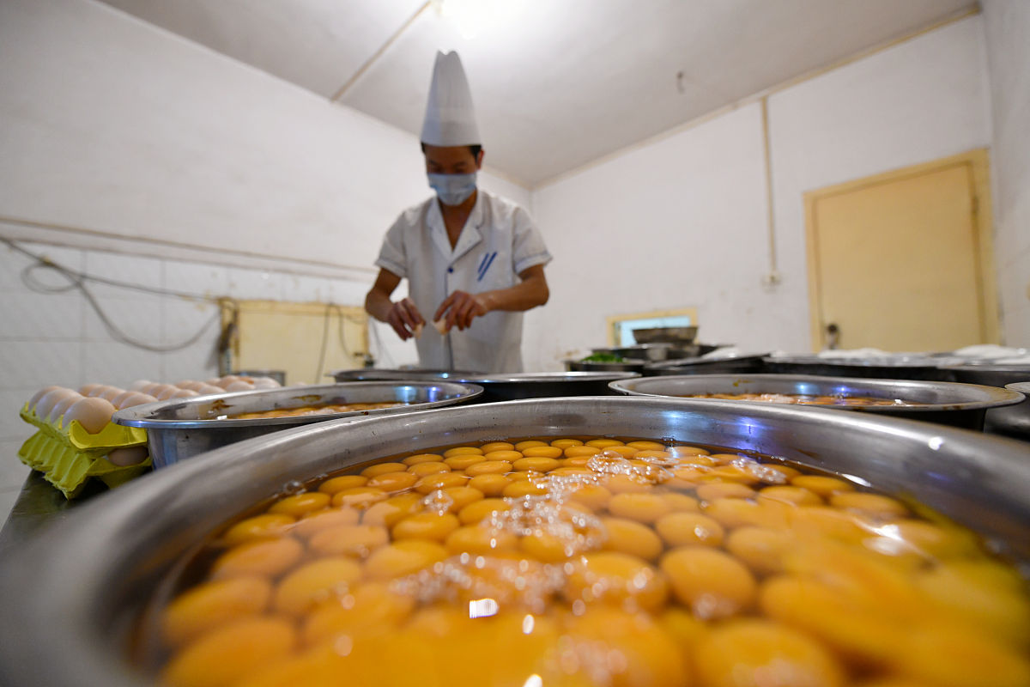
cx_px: 515
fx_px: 401
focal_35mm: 14
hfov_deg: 104.3
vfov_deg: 81.2
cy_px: 344
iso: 1250
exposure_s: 1/50
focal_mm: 14
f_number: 2.8
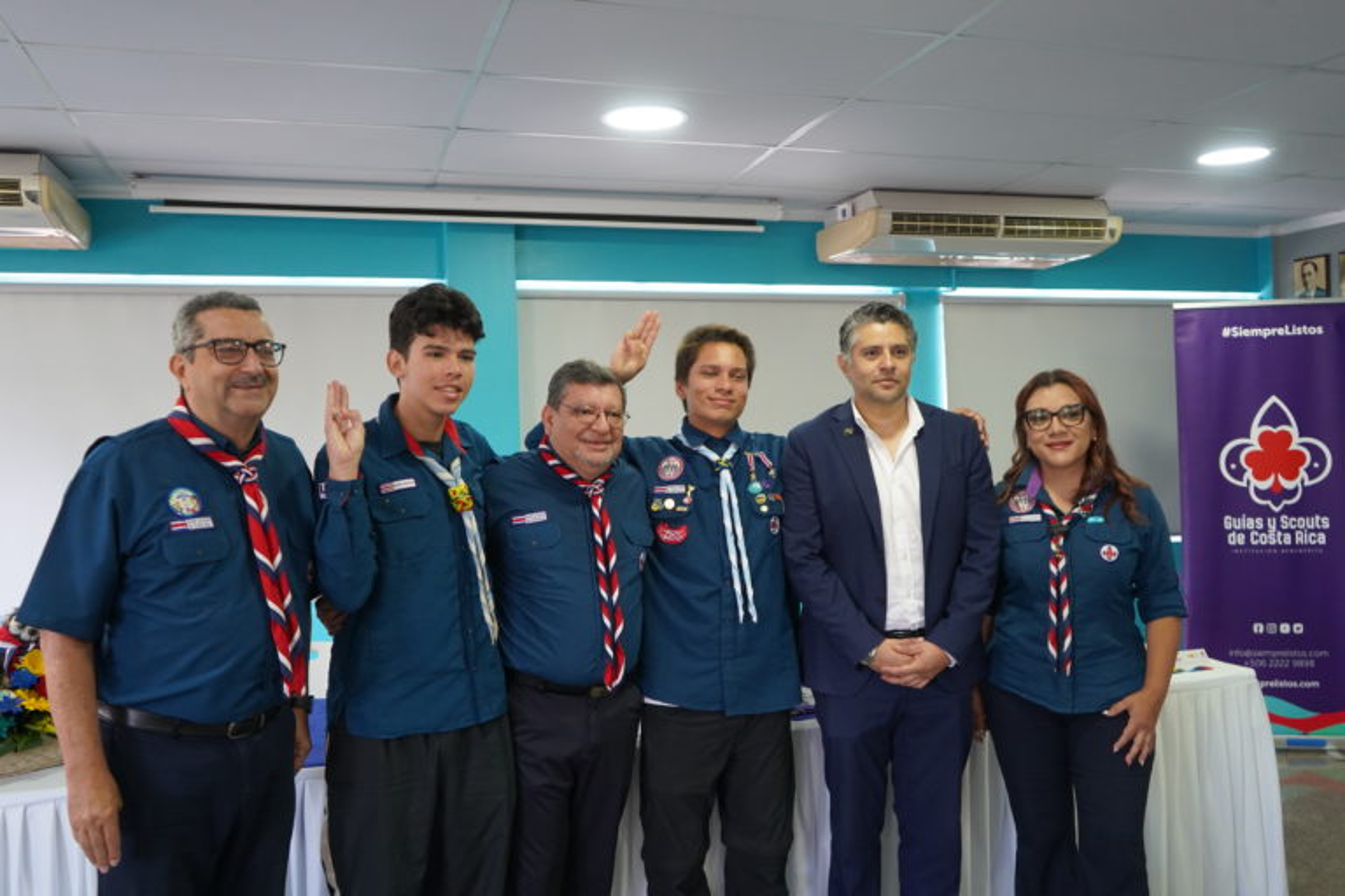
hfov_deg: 61.9
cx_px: 672
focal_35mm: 30
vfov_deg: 43.6
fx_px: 1121
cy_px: 448
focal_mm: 30
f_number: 4
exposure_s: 1/160
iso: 2000
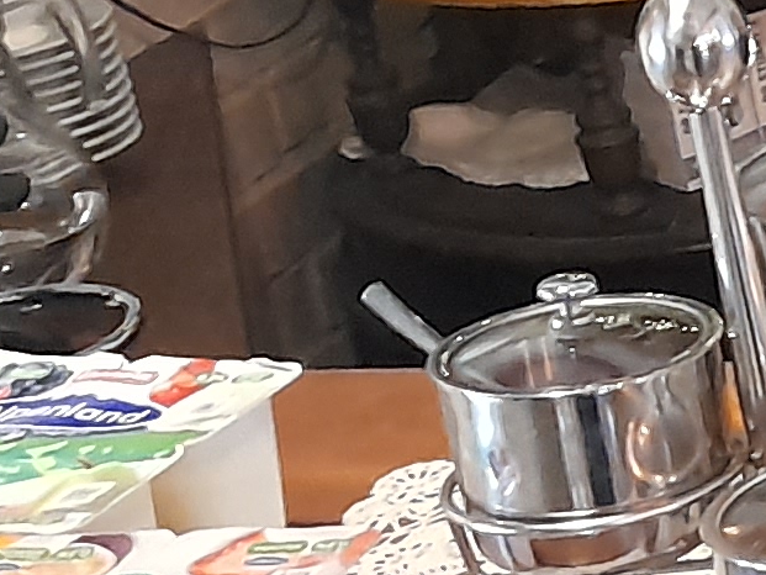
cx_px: 1976
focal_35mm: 161
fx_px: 3563
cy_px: 232
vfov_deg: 9.2
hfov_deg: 10.3
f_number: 2
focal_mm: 4.6
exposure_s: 1/25
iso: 640
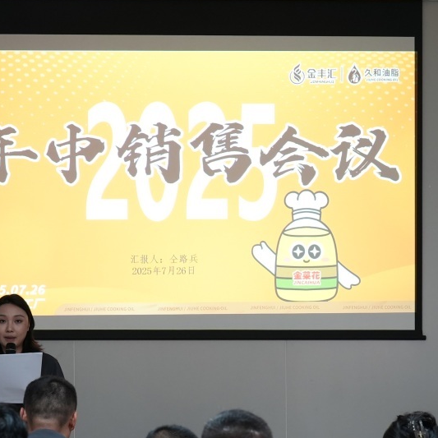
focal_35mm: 150
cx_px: 203
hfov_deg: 11.6
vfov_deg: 11.6
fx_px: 2147
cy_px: 351
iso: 800
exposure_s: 1/30
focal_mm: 49
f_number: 5
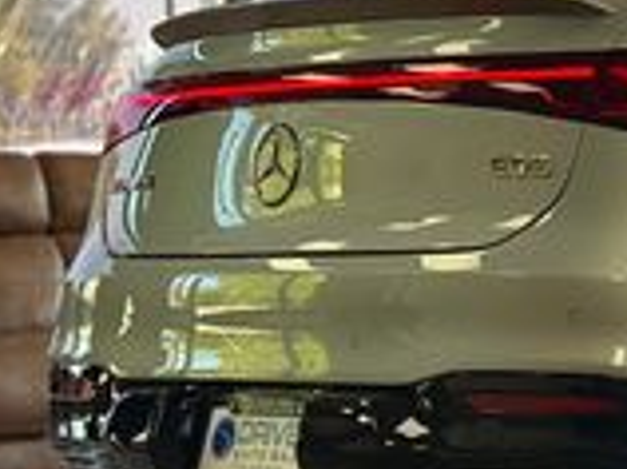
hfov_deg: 9.5
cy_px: 191
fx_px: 3527
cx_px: 1234
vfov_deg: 7.6
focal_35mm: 195
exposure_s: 1/571
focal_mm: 6.86
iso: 80
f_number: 1.78
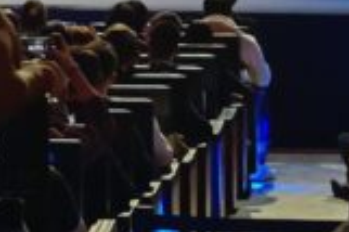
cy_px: -430
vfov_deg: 4.1
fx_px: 3128
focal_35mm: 323
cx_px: 42
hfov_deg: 6.4
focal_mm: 6.83
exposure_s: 1/50
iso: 400
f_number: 1.4
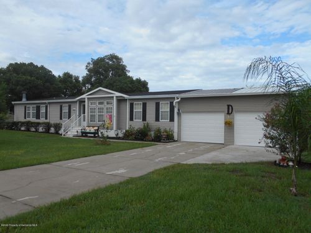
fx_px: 234
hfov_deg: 67.3
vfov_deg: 53.1
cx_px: 156
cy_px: 116
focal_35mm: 26
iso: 80
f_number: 3.2
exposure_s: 1/800
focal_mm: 4.6
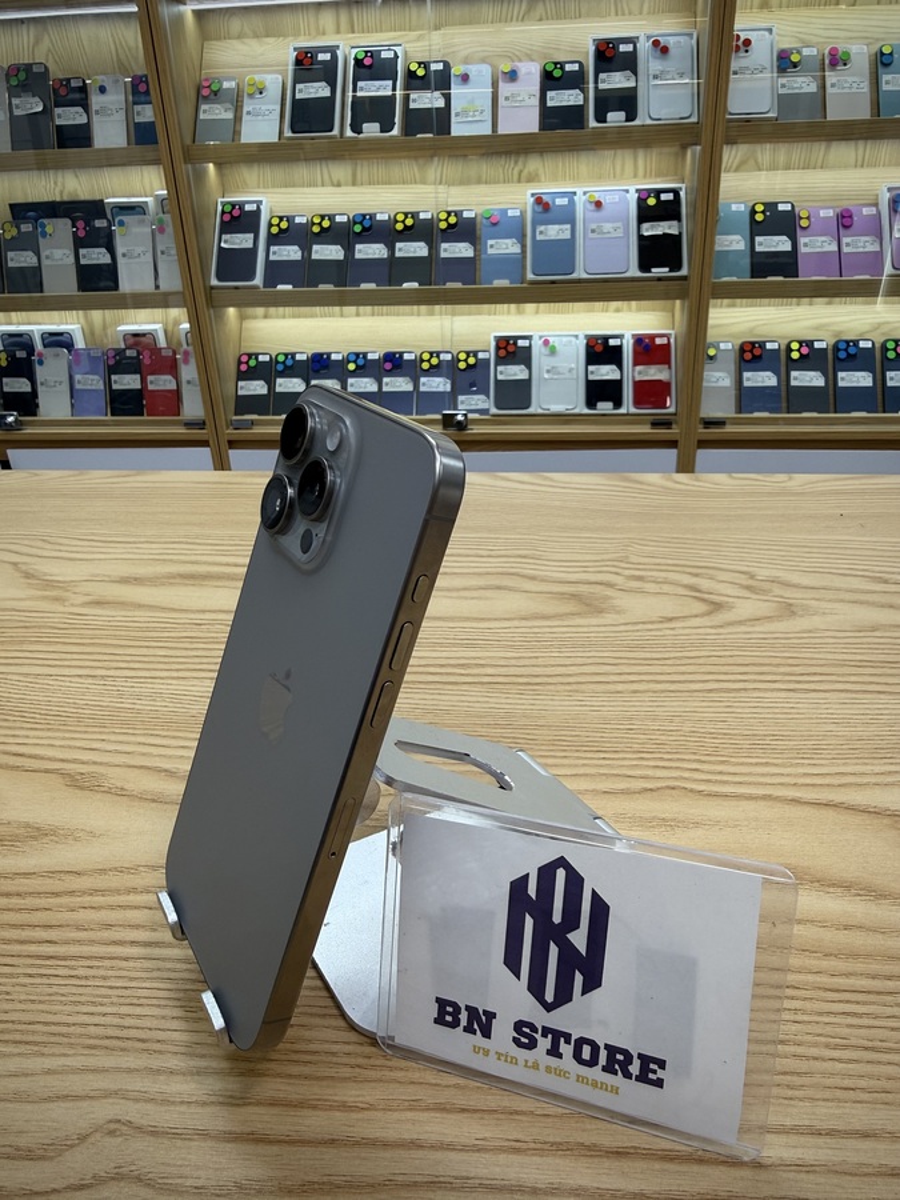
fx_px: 832
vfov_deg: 71.6
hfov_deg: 56.8
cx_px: 450
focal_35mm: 24
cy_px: 600
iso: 64
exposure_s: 1/120
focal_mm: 2.22
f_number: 2.2
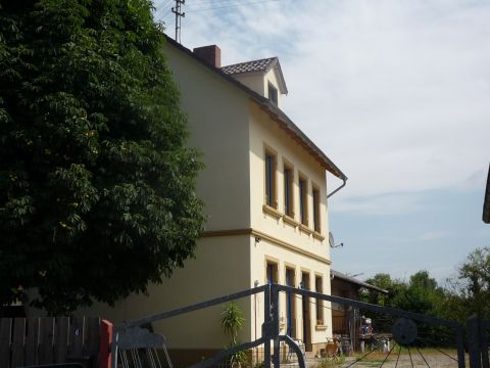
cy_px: 184
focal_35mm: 45
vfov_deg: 32.2
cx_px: 245
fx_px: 637
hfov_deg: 42.1
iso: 100
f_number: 5.6
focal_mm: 5.2
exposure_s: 1/640
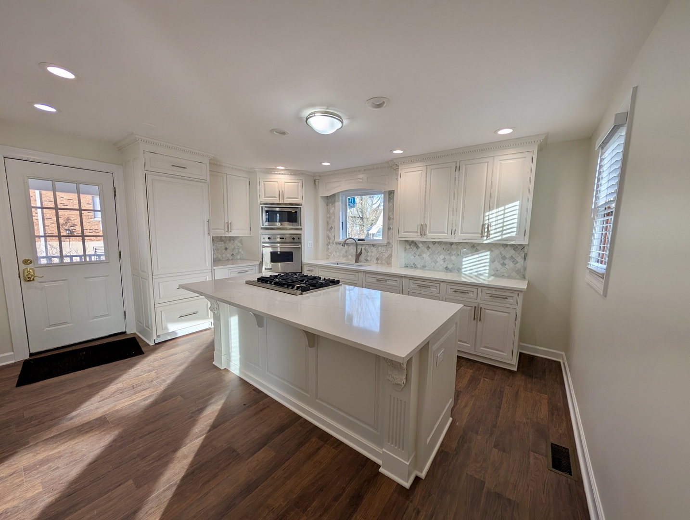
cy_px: 260
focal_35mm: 12
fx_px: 240
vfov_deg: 94.7
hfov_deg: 110.5
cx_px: 345
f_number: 1.7
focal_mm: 2.02
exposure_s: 1/385
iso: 52
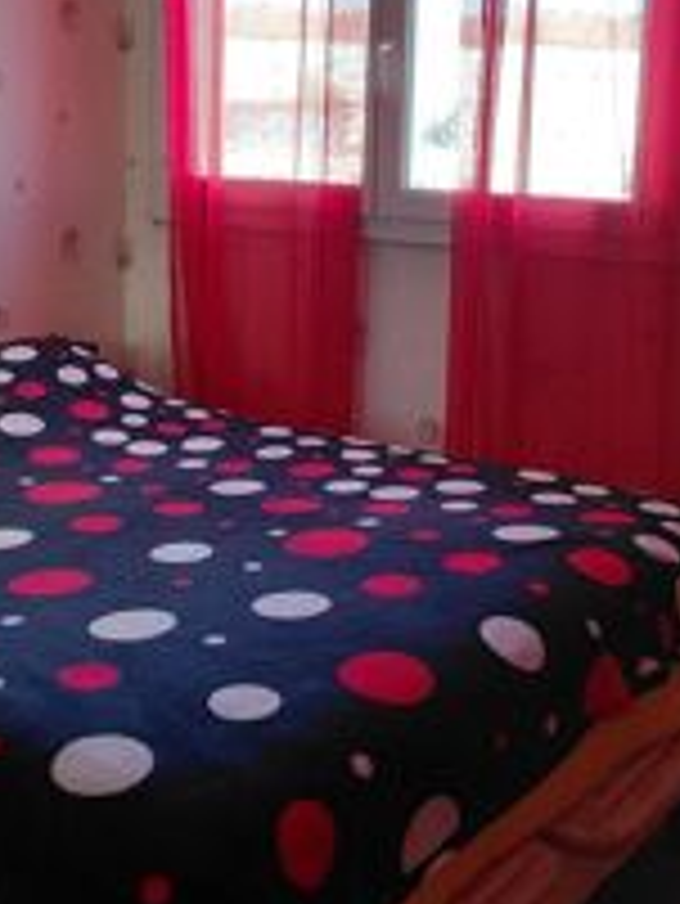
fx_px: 1387
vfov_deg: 35.9
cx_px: 189
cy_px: 322
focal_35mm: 53
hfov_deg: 27.3
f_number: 1.8
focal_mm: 4.69
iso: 125
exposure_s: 1/120
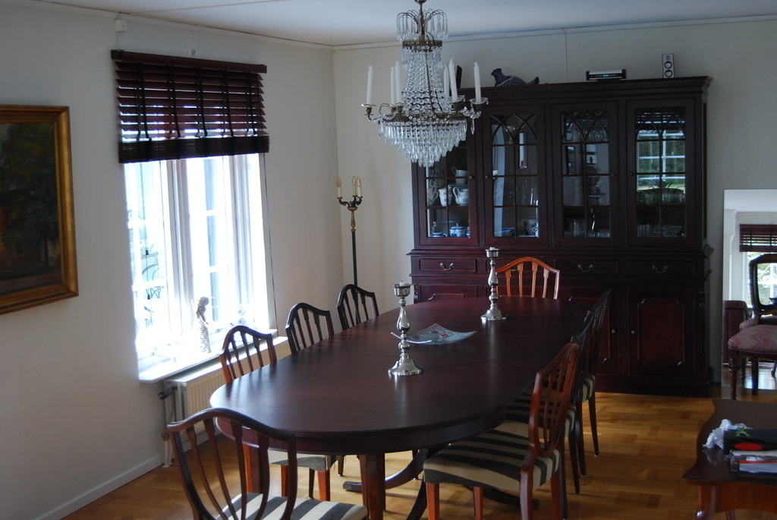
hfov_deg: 42.3
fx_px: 1005
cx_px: 388
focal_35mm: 46
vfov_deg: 29.0
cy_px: 260
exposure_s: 1/30
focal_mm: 31
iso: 500
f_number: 4.5
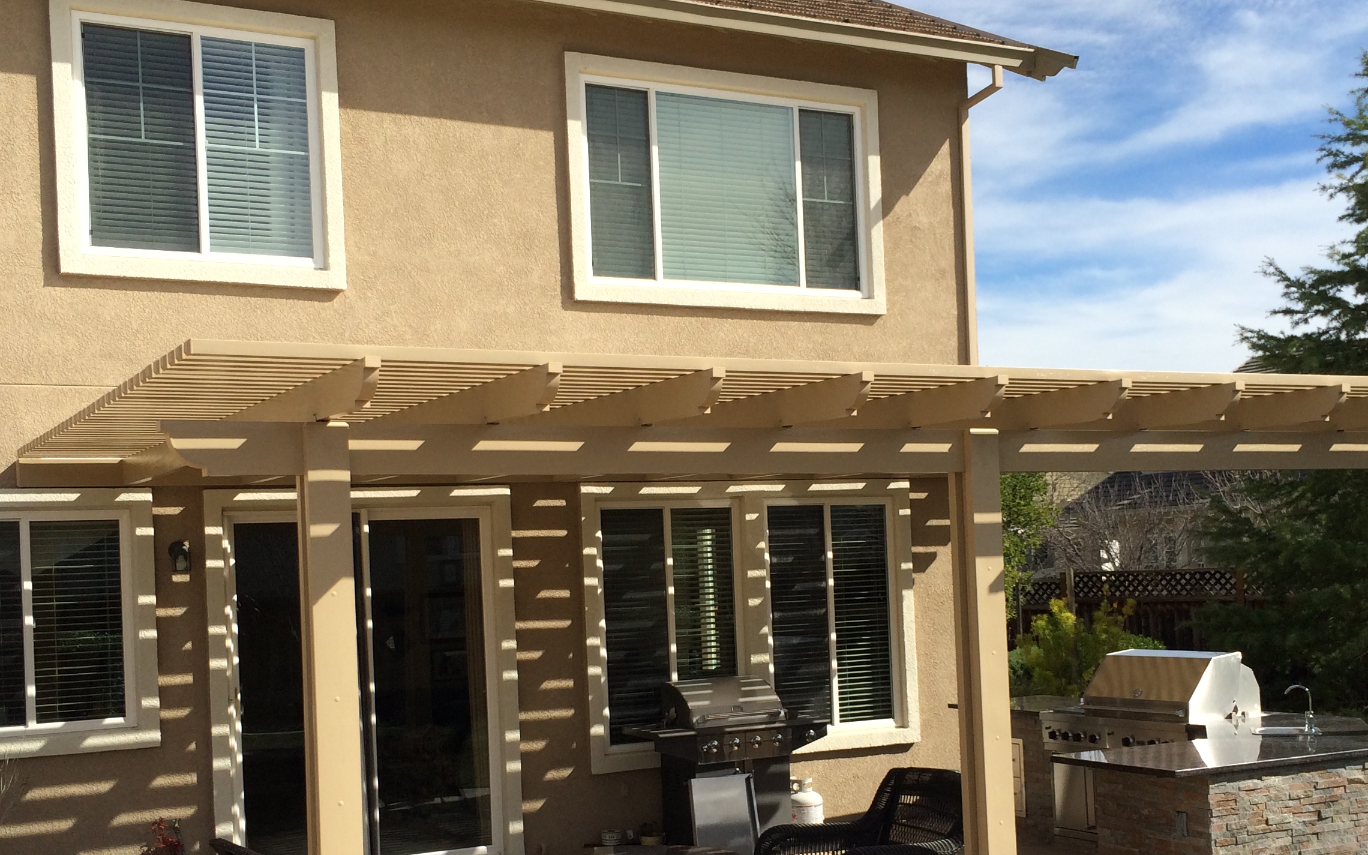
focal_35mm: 44
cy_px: 543
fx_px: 1640
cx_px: 710
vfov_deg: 29.1
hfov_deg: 45.3
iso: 32
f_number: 2.2
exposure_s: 1/2415
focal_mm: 4.15
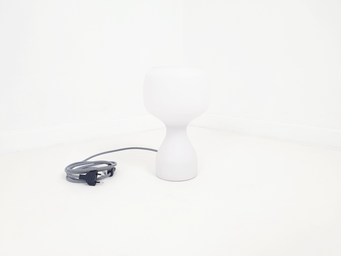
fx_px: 256
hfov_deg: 67.3
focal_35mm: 26
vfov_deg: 53.1
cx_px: 170
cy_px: 128
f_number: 2.4
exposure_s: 1/50
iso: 125
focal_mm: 4.3
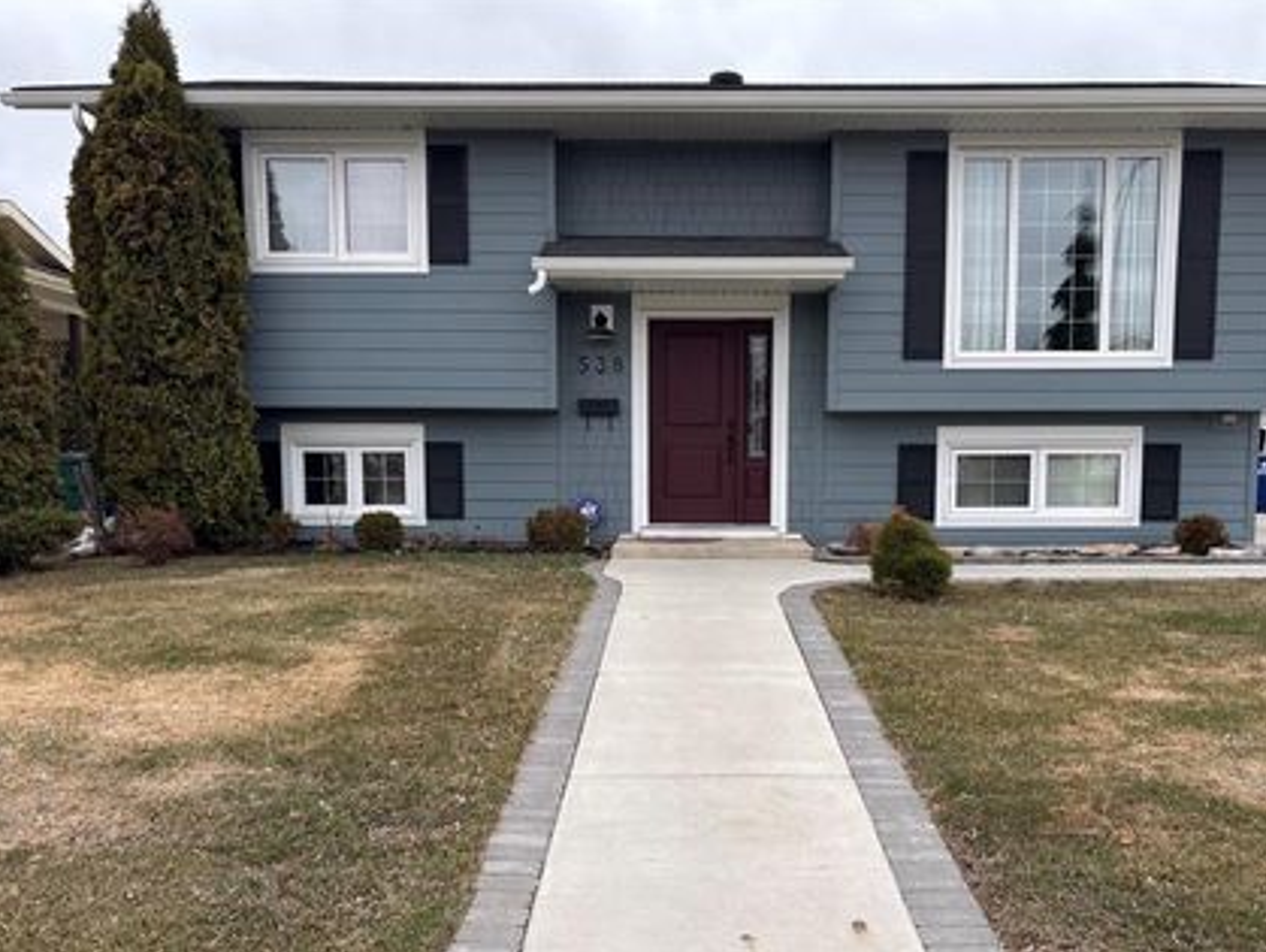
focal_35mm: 31
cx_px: 680
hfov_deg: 58.2
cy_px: 558
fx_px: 1135
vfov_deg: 45.3
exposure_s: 1/591
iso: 50
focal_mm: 5.96
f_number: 1.6
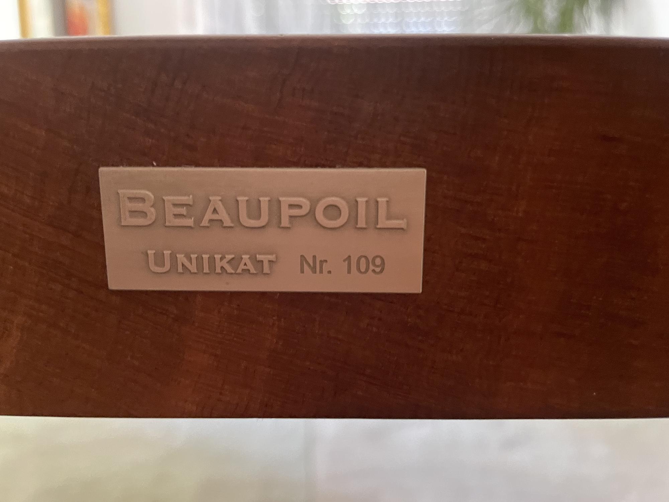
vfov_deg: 53.1
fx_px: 502
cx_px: 334
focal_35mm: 26
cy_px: 251
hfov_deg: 67.3
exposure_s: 1/30
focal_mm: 4.2
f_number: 1.6
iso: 800
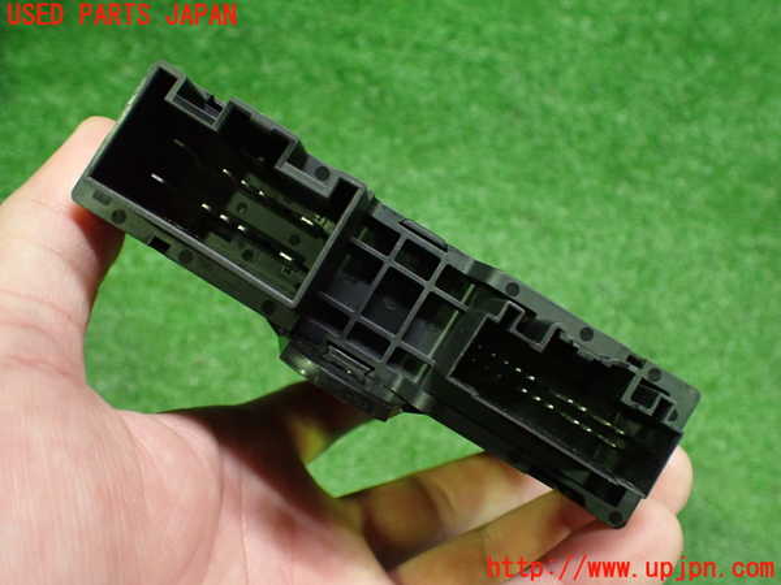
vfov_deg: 46.8
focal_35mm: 30
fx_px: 677
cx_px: 390
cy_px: 292
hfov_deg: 60.0
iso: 800
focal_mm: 5.4
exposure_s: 1/50
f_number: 2.3
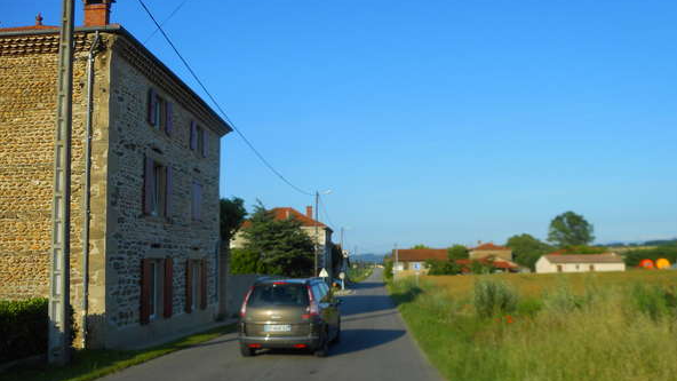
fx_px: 574
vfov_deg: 36.6
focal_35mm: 32
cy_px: 214
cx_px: 342
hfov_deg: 61.0
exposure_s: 1/800
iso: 80
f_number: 4
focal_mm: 5.2
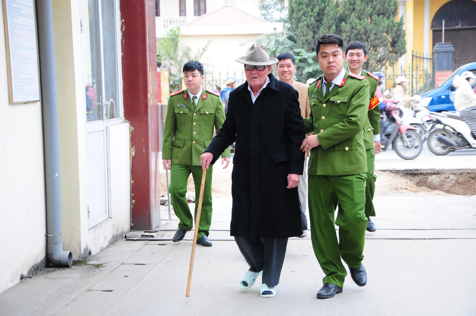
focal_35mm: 75
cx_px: 238
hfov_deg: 27.0
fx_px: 990
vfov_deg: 18.1
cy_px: 158
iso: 800
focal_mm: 50
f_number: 5
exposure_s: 1/80
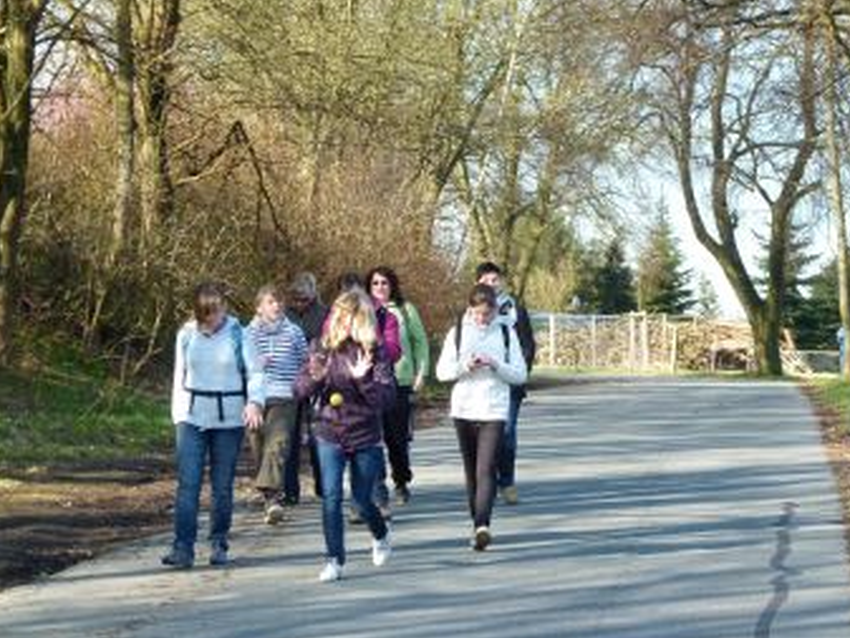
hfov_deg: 14.7
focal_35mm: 134
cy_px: 280
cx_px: 497
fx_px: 3292
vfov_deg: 11.1
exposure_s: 1/500
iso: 320
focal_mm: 20.4
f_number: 3.5
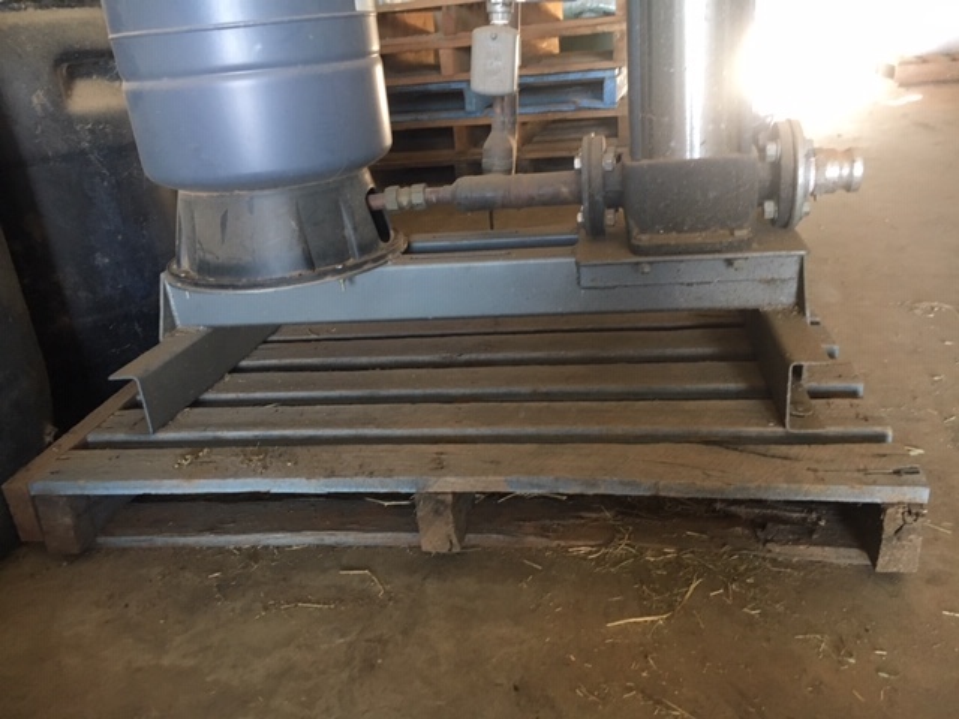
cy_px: 360
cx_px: 480
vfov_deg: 48.2
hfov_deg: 61.7
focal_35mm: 29
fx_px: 803
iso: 160
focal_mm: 4.15
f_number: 2.2
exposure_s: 1/33
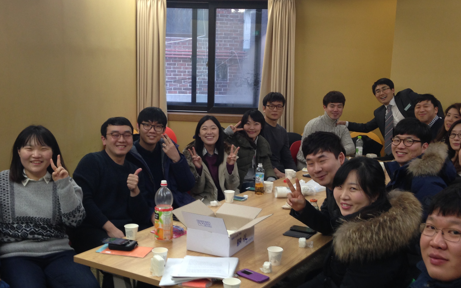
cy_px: 158
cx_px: 223
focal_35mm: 46
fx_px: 578
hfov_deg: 43.5
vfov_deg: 28.0
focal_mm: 4.12
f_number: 2.4
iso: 80
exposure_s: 1/20
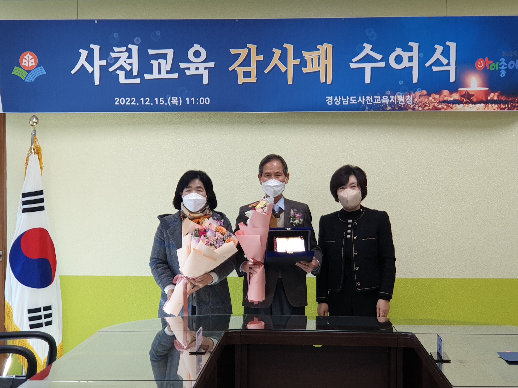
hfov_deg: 36.8
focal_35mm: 52
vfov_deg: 28.0
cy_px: 194
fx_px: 778
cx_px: 259
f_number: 2.4
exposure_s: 1/30
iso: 100
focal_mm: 6
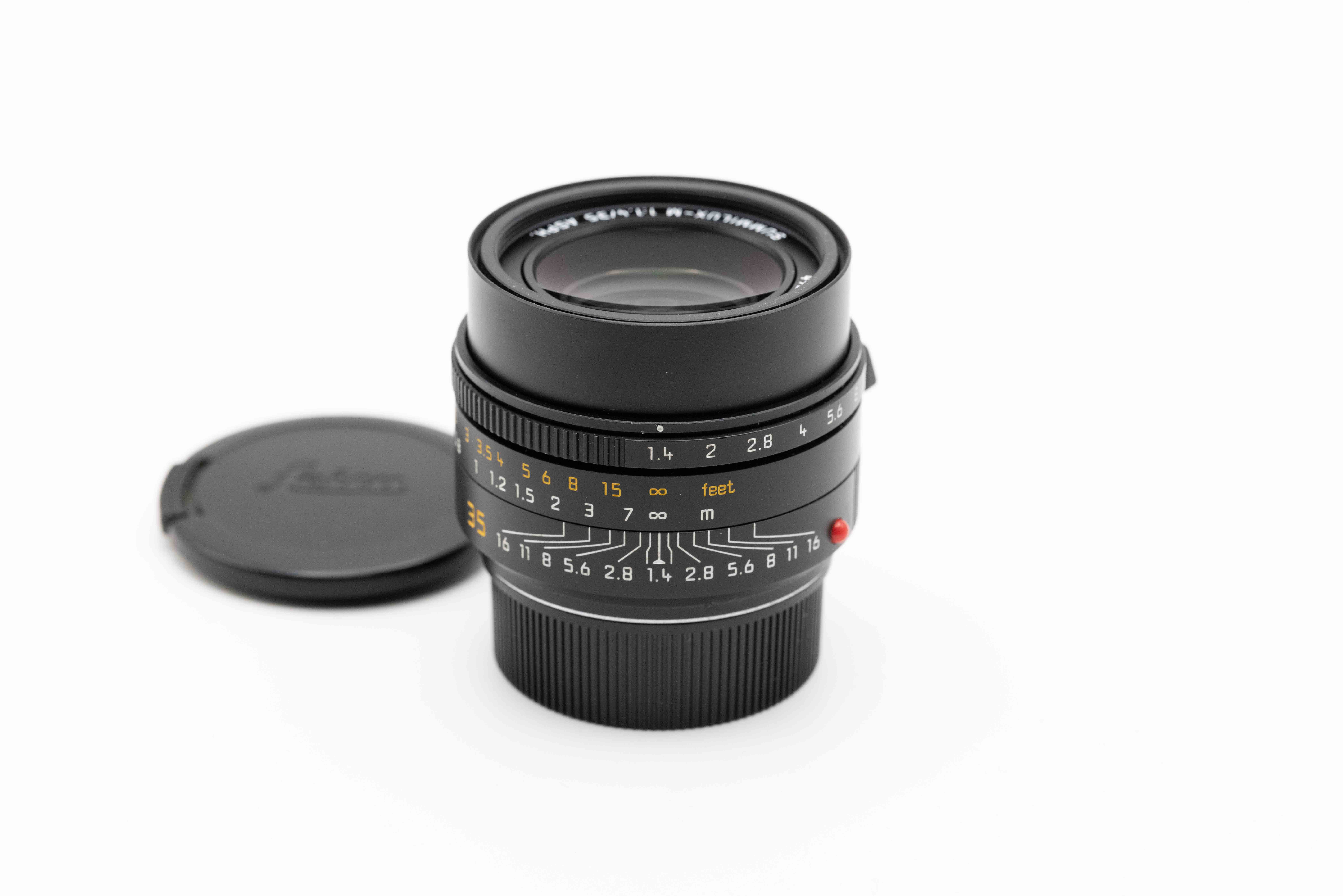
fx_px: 3358
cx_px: 672
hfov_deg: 22.6
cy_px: 448
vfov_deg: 15.2
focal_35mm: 90
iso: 3200
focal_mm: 90
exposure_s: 1/400
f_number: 9
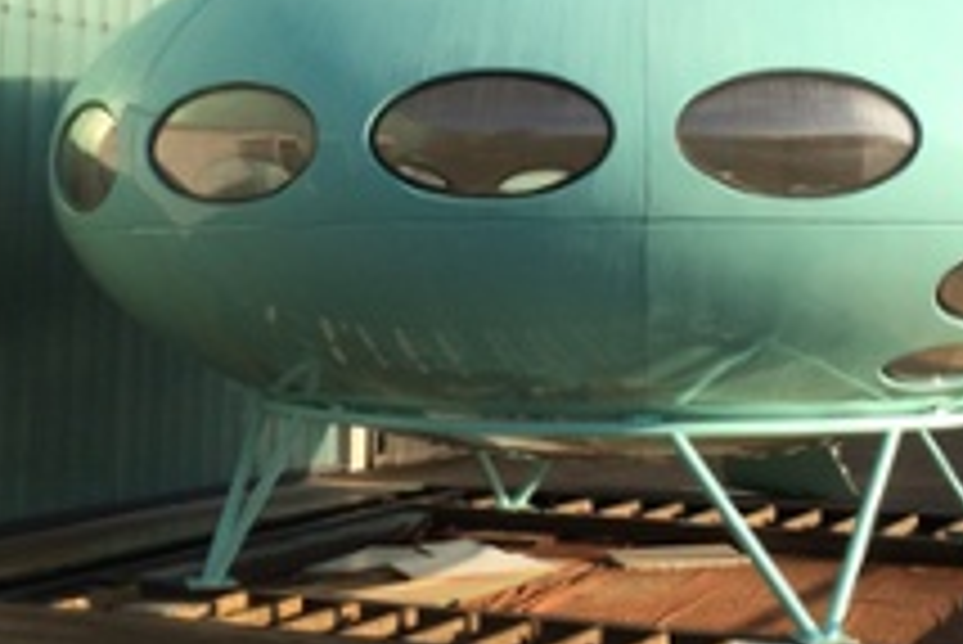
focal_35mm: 67
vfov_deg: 20.1
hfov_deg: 29.9
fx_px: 1793
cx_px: 630
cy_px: 110
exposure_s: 1/2053
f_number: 2.2
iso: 32
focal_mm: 4.12
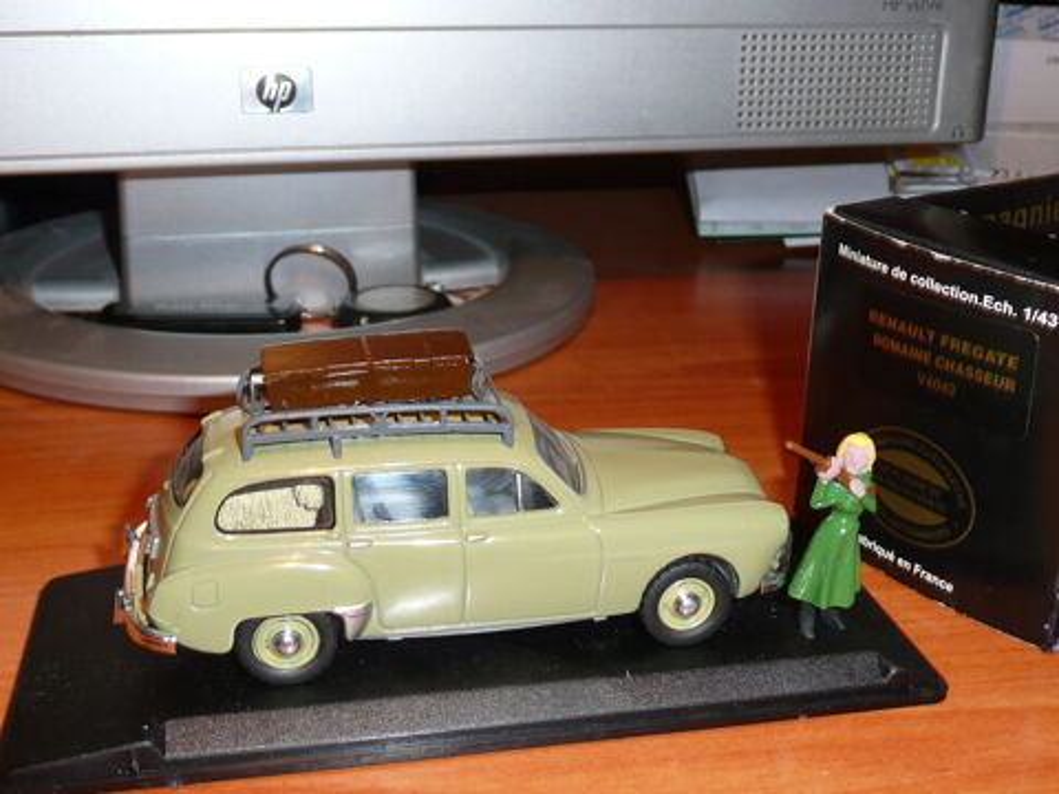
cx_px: 530
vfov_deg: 32.2
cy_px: 397
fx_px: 1377
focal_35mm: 45
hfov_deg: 42.1
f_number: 4.1
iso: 100
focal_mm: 7.3
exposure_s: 1/30
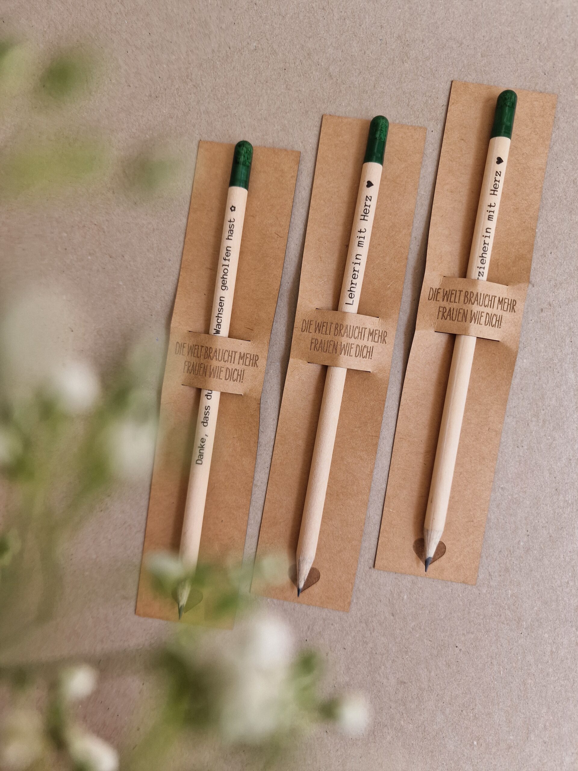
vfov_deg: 73.9
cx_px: 289
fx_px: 512
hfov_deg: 58.9
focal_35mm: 23
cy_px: 386
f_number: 1.8
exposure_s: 1/180
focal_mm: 6.4
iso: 50
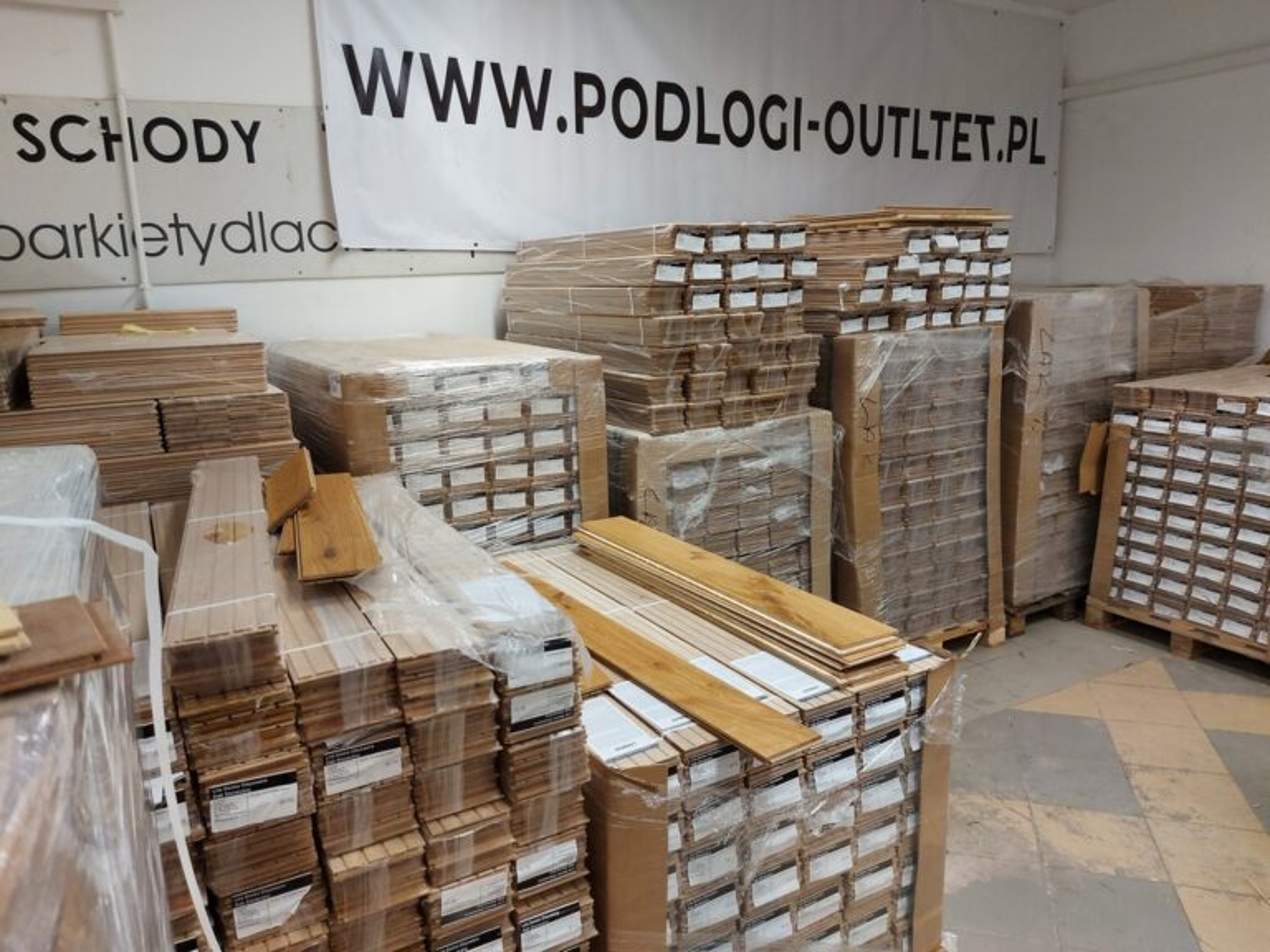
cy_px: 476
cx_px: 635
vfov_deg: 56.8
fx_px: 881
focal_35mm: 24
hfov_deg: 71.6
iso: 125
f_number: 1.8
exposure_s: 1/50
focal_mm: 5.23
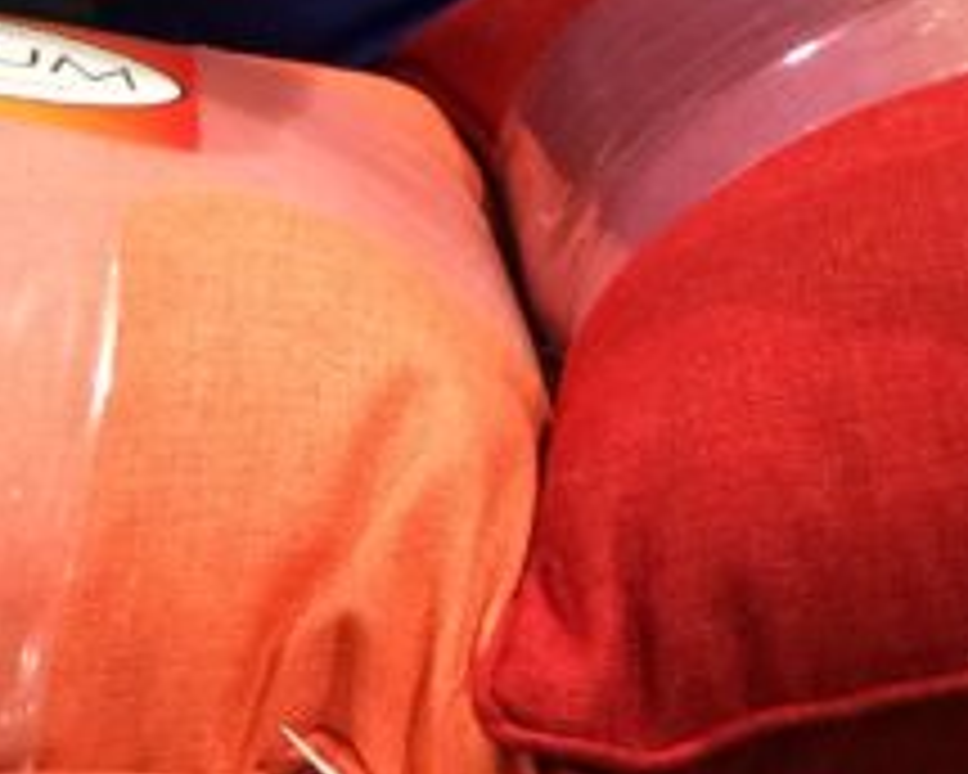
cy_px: 418
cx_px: -153
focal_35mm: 135
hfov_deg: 13.9
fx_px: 3868
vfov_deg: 11.4
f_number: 2.2
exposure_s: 1/30
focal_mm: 4.15
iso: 160
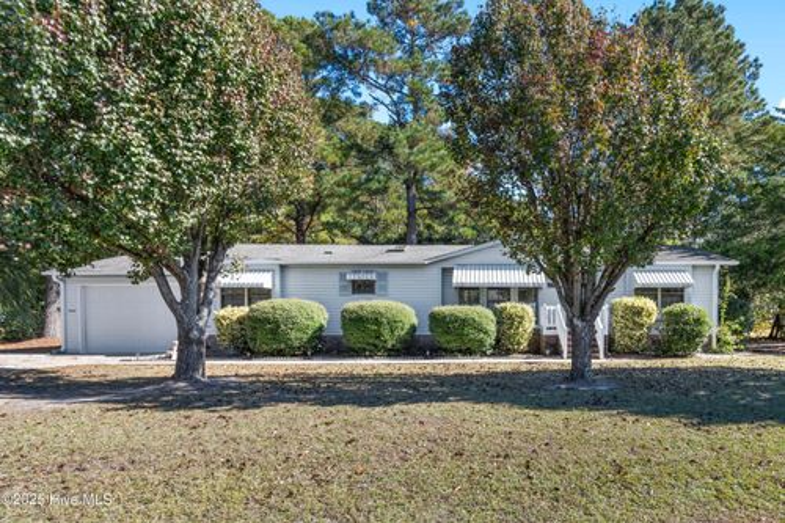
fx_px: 327
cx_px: 392
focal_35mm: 15
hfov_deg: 100.4
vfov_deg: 77.3
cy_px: 262
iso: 100
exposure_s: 1/100
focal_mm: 10
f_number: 5
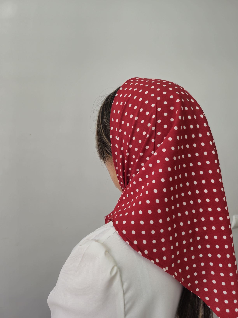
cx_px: 119
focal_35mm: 23
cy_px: 159
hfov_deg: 58.9
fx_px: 211
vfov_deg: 73.9
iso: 50
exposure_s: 1/50
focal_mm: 5.54
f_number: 1.8
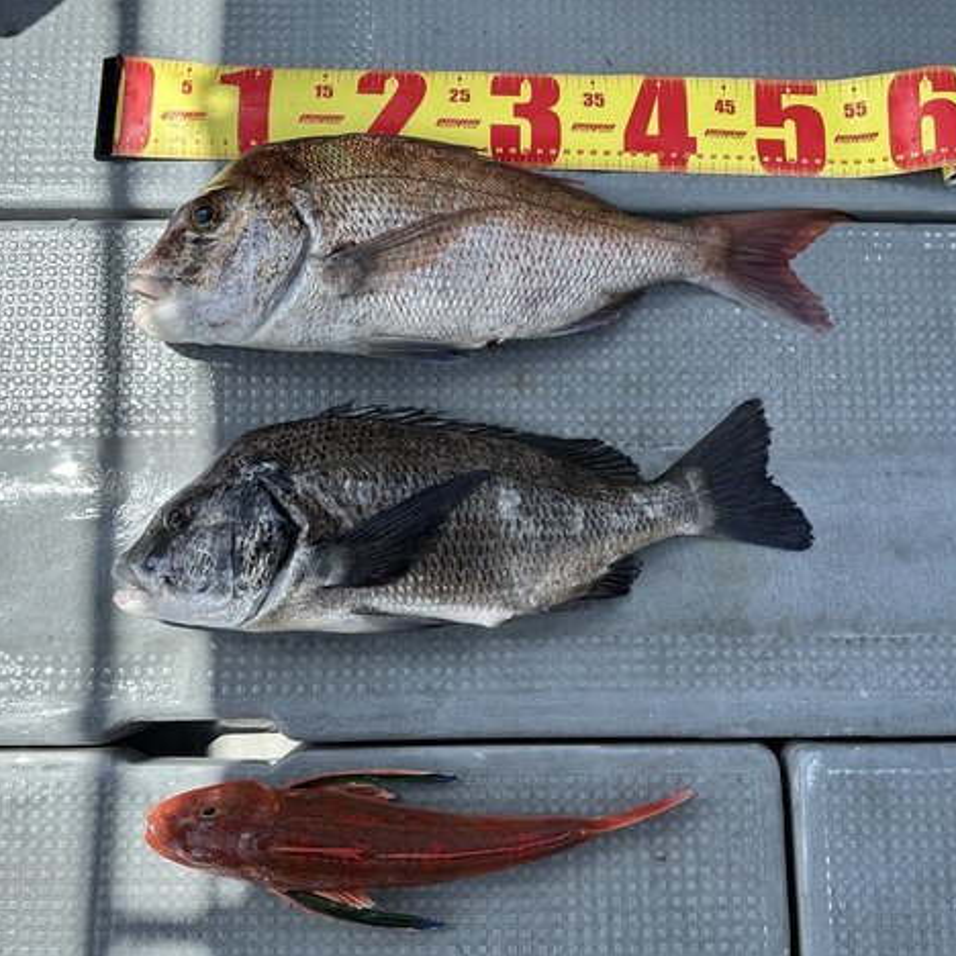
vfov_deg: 55.6
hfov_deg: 55.6
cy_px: 472
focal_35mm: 29
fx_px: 906
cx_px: 519
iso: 80
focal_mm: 6.86
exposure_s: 1/2252
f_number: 1.78
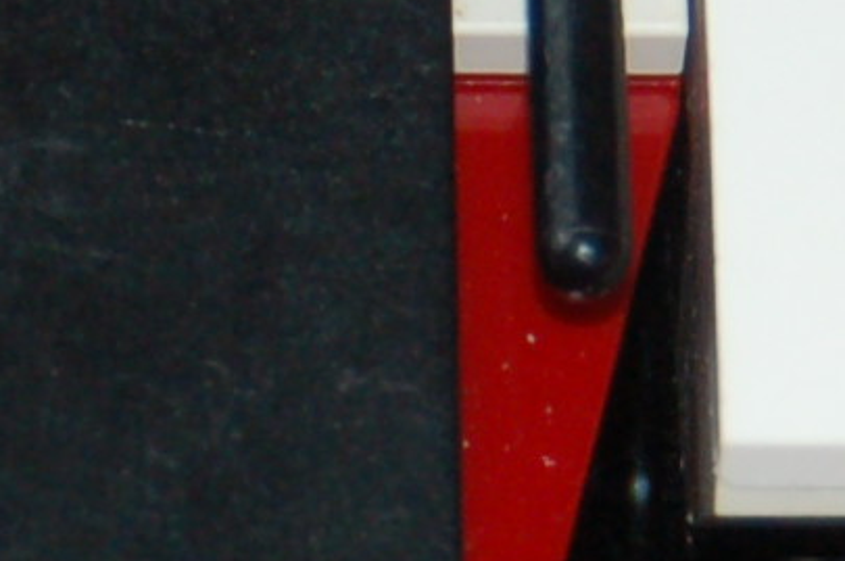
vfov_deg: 2.1
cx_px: -484
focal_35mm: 646
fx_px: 15145
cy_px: 551
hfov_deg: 3.2
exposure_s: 1/60
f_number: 5
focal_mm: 58
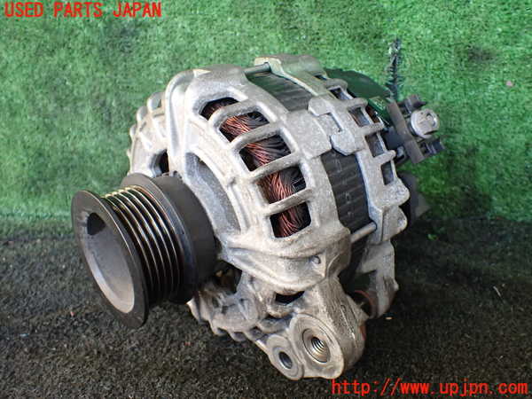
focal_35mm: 30
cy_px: 200
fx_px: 461
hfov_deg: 60.0
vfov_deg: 46.8
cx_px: 266
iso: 320
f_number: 2.3
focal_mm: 5.4
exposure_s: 1/125
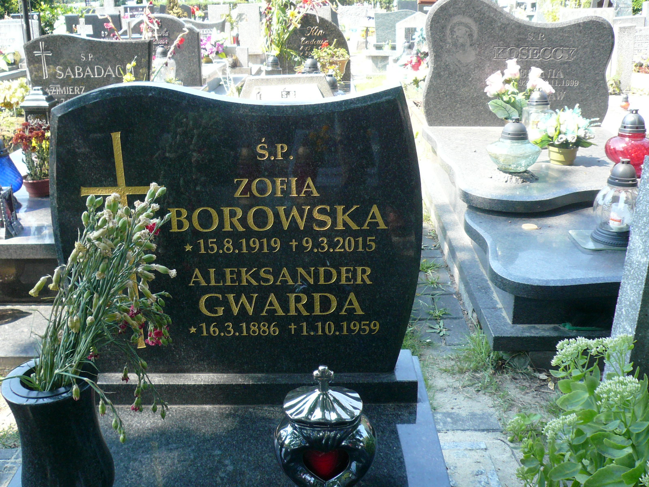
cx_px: 324
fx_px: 675
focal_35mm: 36
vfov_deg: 39.7
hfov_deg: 51.4
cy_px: 244
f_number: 2.8
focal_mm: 4.6
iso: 100
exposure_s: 1/200
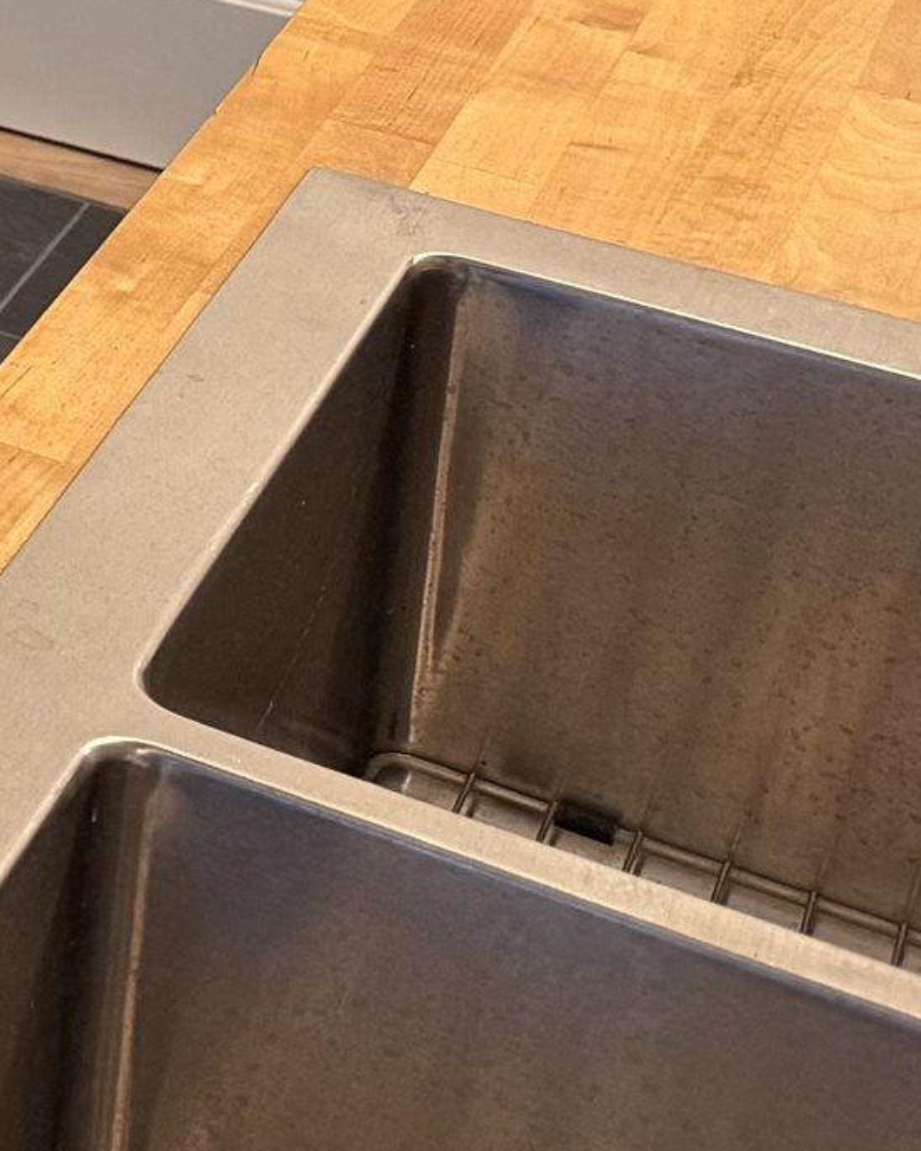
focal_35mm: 105
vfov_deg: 17.0
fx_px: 3578
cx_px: -1412
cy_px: -423
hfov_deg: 11.6
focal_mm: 6.76
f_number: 1.78
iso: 200
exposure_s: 1/60
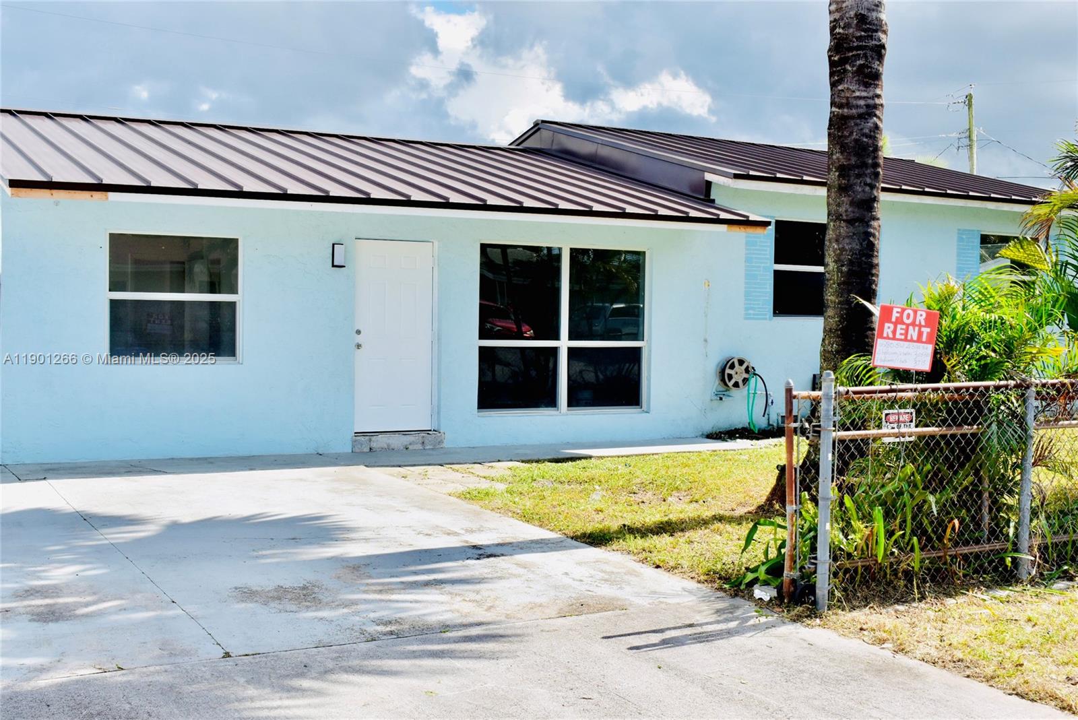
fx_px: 1303
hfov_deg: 44.9
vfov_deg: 30.9
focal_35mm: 44
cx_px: 539
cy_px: 360
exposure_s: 1/400
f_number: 11
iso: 400
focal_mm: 29
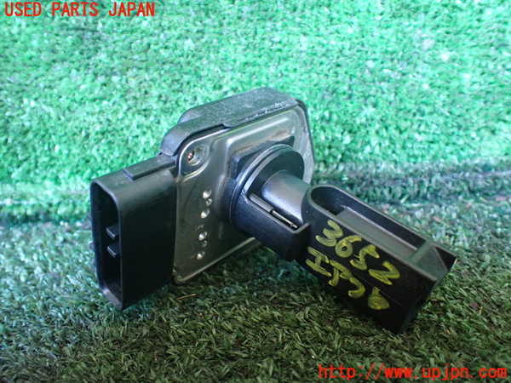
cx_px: 256
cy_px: 192
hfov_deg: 60.0
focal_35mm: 30
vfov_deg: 46.8
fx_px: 443
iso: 800
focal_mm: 5.4
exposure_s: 1/30
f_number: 2.3
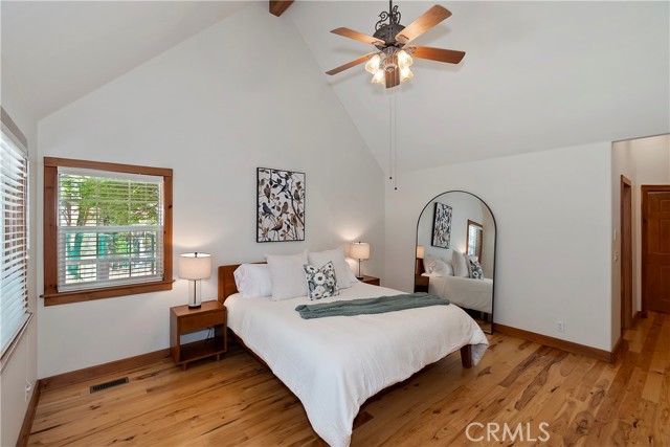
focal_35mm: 15
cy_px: 224
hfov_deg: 100.4
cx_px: 335
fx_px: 279
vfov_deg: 77.4
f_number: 8
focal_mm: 10
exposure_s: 1/30
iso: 400
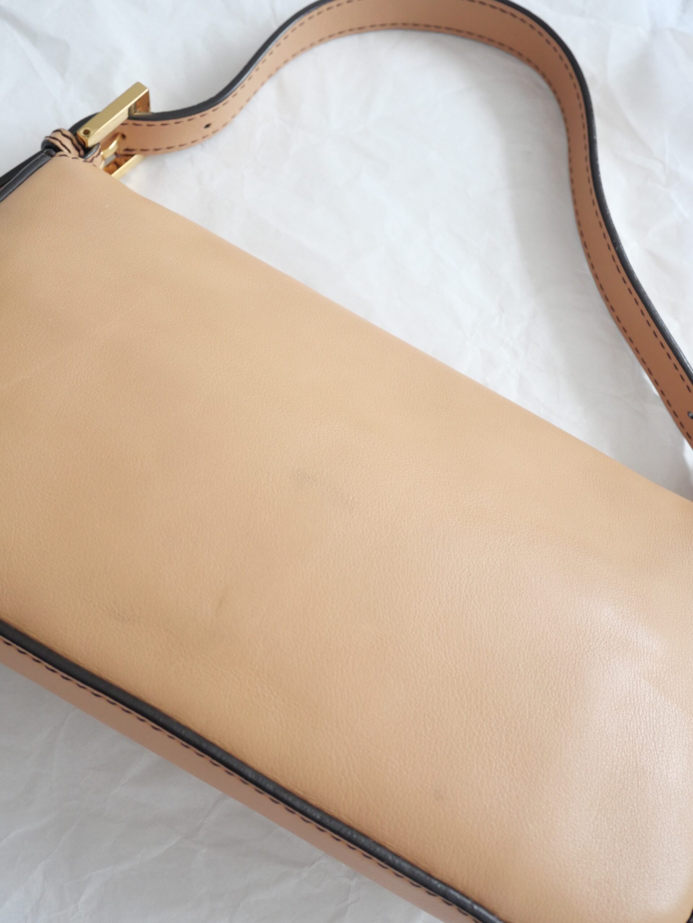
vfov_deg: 60.0
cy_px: 462
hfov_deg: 46.8
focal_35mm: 30
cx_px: 346
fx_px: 801
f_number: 3.7
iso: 1000
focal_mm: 15
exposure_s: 1/60
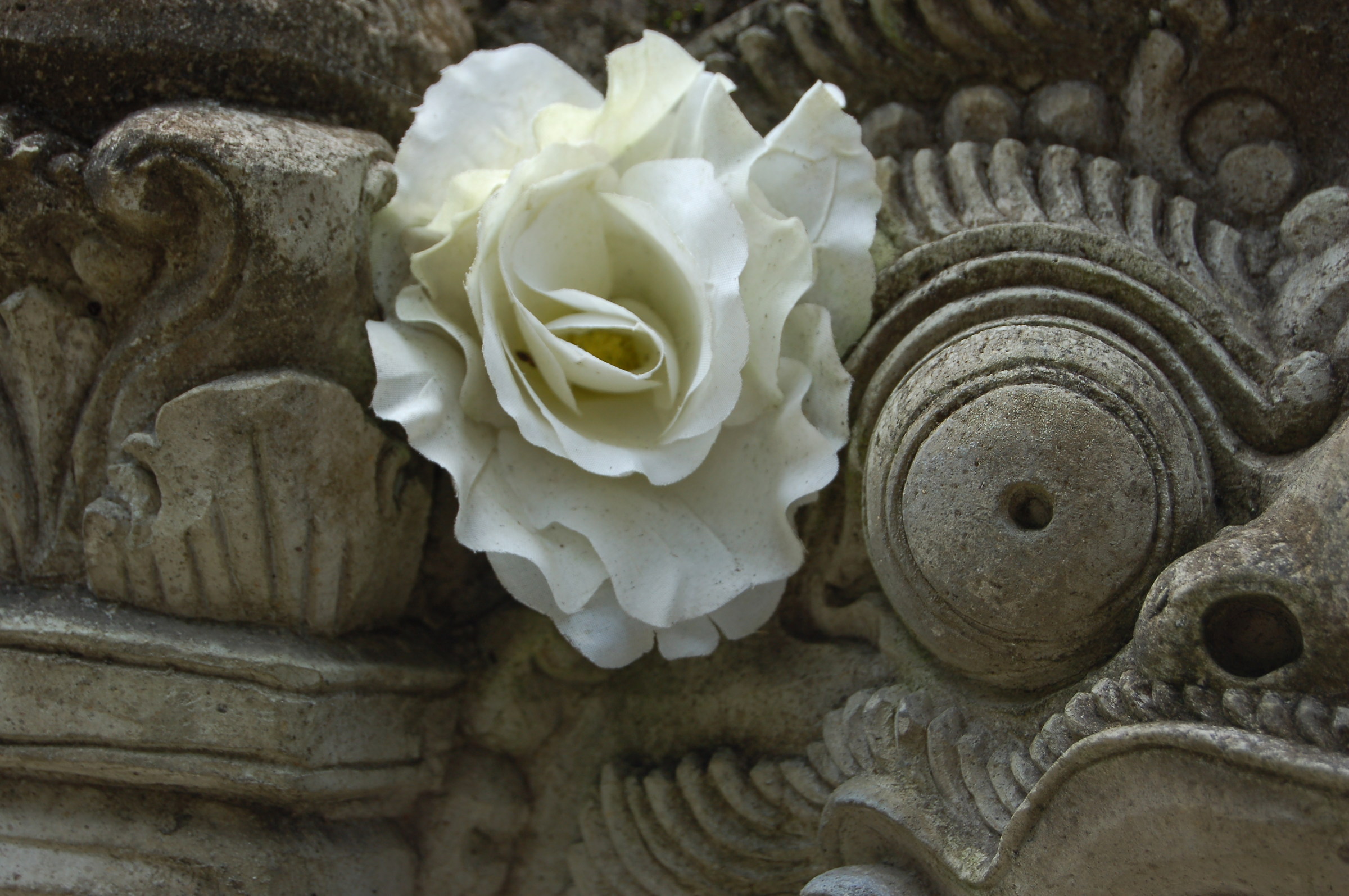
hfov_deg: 24.6
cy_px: 448
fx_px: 3088
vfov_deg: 16.5
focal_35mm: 82
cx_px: 674
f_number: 7.1
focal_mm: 55
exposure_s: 1/200
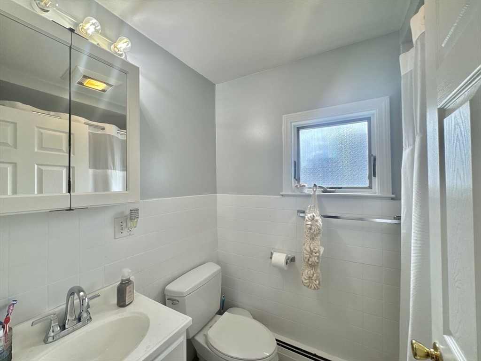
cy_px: 180
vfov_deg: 85.7
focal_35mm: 14
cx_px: 240
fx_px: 195
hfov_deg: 102.1
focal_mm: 2.22
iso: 40
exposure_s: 1/144
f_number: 2.2
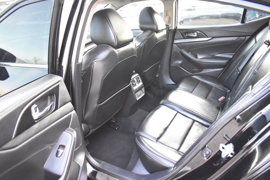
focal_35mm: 27
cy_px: 90
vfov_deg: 47.9
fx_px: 202
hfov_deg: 67.4
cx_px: 135
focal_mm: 18
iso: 3200
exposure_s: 1/80
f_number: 3.5
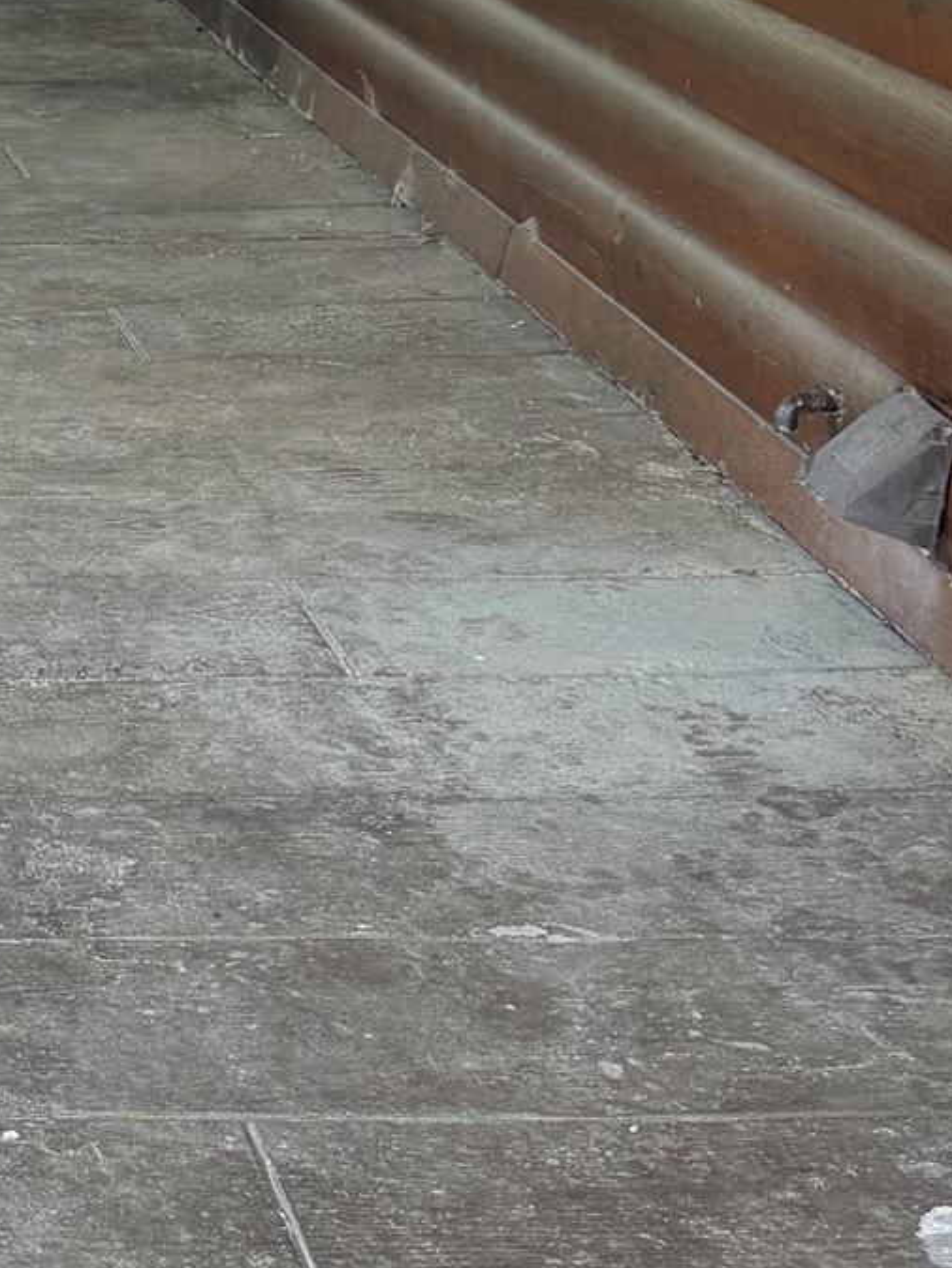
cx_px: -572
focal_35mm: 82
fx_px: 3005
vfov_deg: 23.5
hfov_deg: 16.1
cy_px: 260
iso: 64
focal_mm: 6.76
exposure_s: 1/194
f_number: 1.78
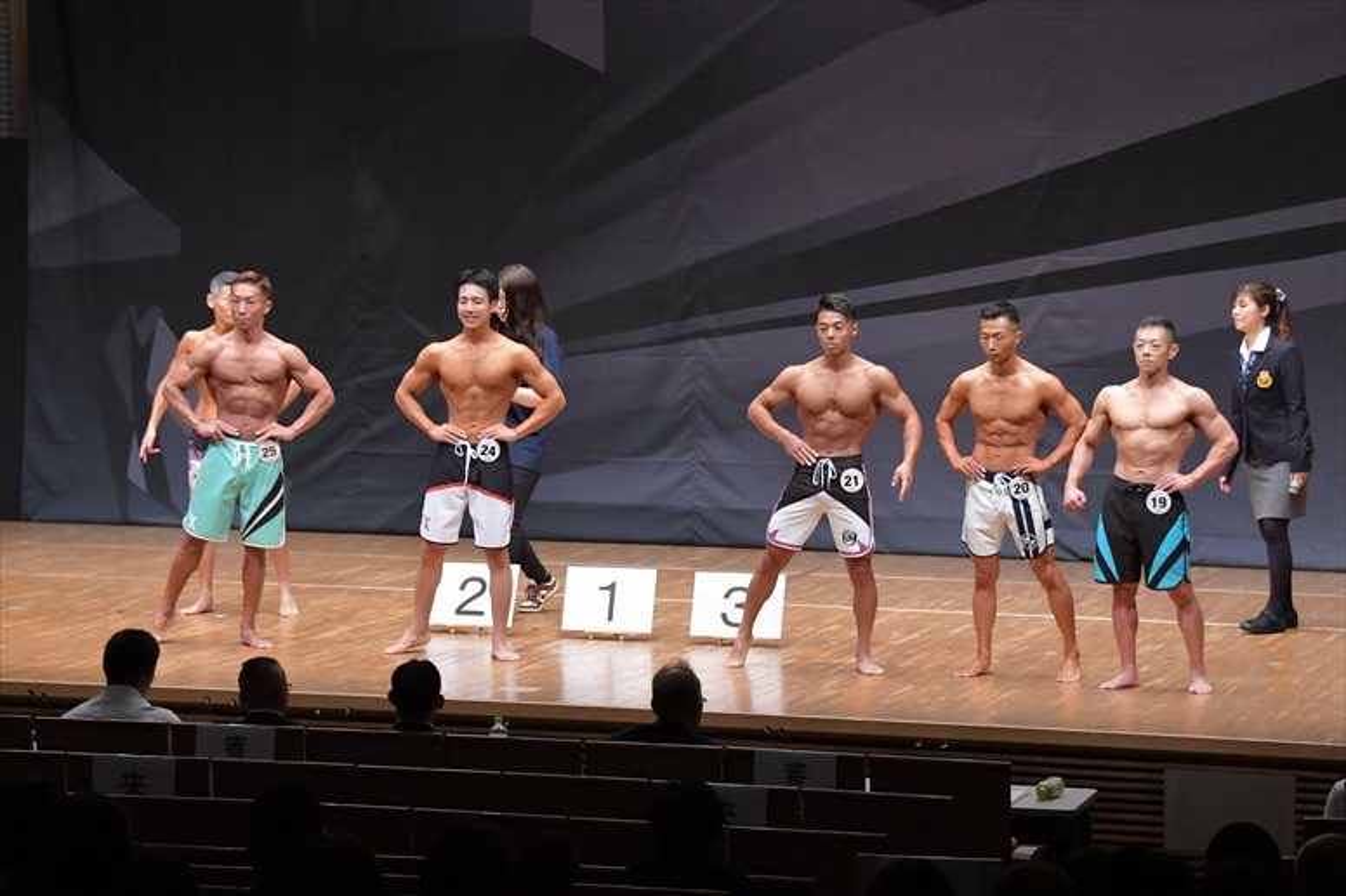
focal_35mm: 135
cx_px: 673
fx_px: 5045
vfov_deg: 10.2
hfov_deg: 15.2
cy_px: 448
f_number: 5.6
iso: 8000
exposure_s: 1/400
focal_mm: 90
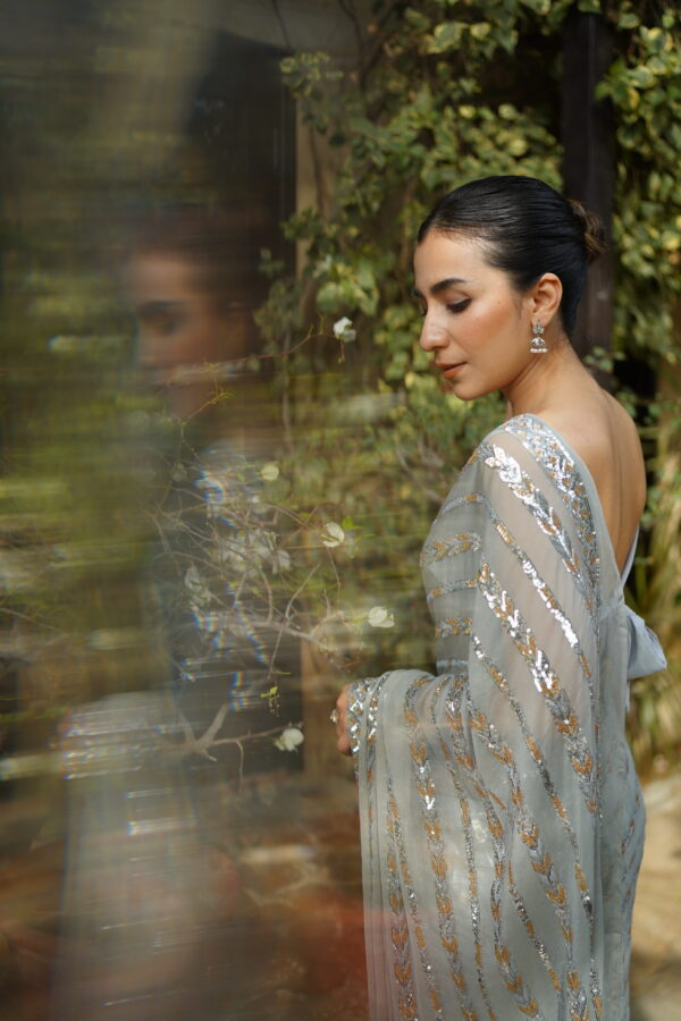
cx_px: 340
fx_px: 993
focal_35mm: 35
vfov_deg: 54.4
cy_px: 510
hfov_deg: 37.9
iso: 125
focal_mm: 35
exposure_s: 1/2000
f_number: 1.4
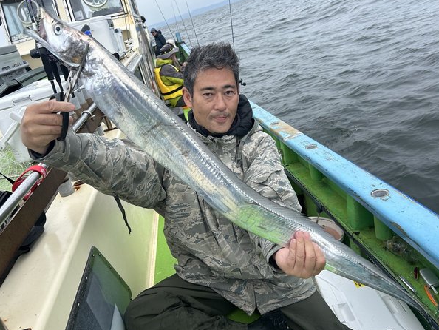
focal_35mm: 28
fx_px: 355
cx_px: 223
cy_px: 161
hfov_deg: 63.4
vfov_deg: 49.8
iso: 50
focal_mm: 5.7
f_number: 1.5
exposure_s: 1/1058
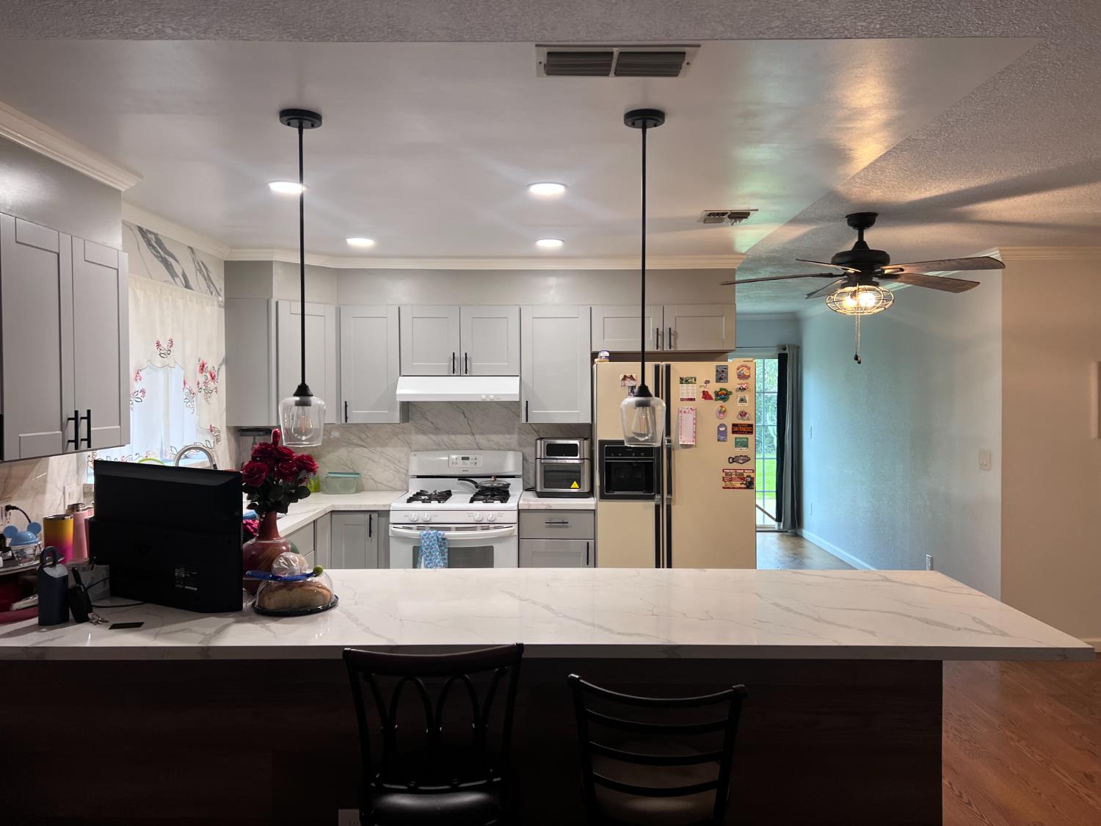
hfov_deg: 67.3
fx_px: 827
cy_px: 413
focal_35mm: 26
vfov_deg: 53.1
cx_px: 550
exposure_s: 1/60
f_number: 1.5
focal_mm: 5.7
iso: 80
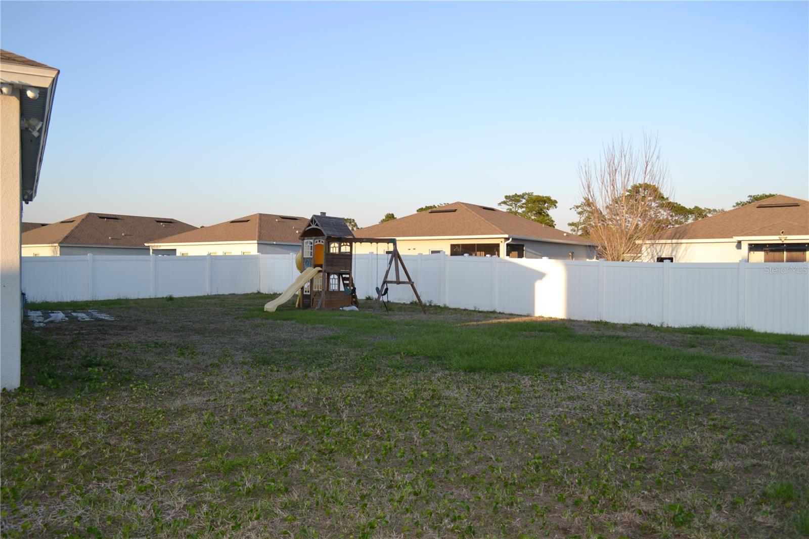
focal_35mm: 27
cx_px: 404
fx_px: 607
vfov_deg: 47.9
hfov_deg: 67.4
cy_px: 270
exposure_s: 1/200
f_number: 4.5
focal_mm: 18
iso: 100
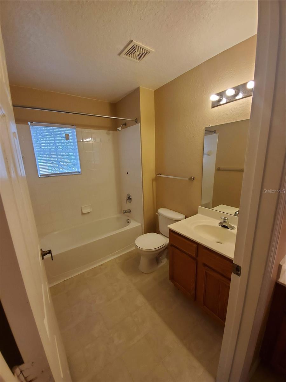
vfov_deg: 106.2
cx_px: 143
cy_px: 191
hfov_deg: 89.9
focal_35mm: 13
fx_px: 143
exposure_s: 1/59
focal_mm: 1.8
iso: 160
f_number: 2.2
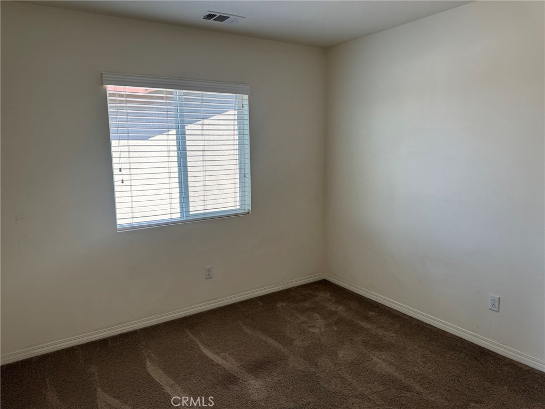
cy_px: 204
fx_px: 378
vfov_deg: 56.8
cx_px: 272
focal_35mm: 24
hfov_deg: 71.6
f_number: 1.78
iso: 64
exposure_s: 1/120
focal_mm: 6.76
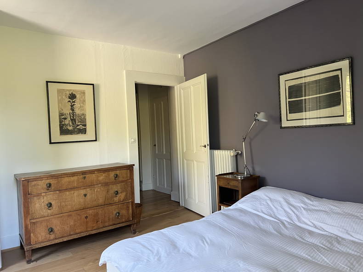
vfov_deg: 53.0
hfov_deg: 67.3
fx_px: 273
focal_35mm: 26
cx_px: 182
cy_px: 136
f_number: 1.5
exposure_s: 1/97
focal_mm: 5.7
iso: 125
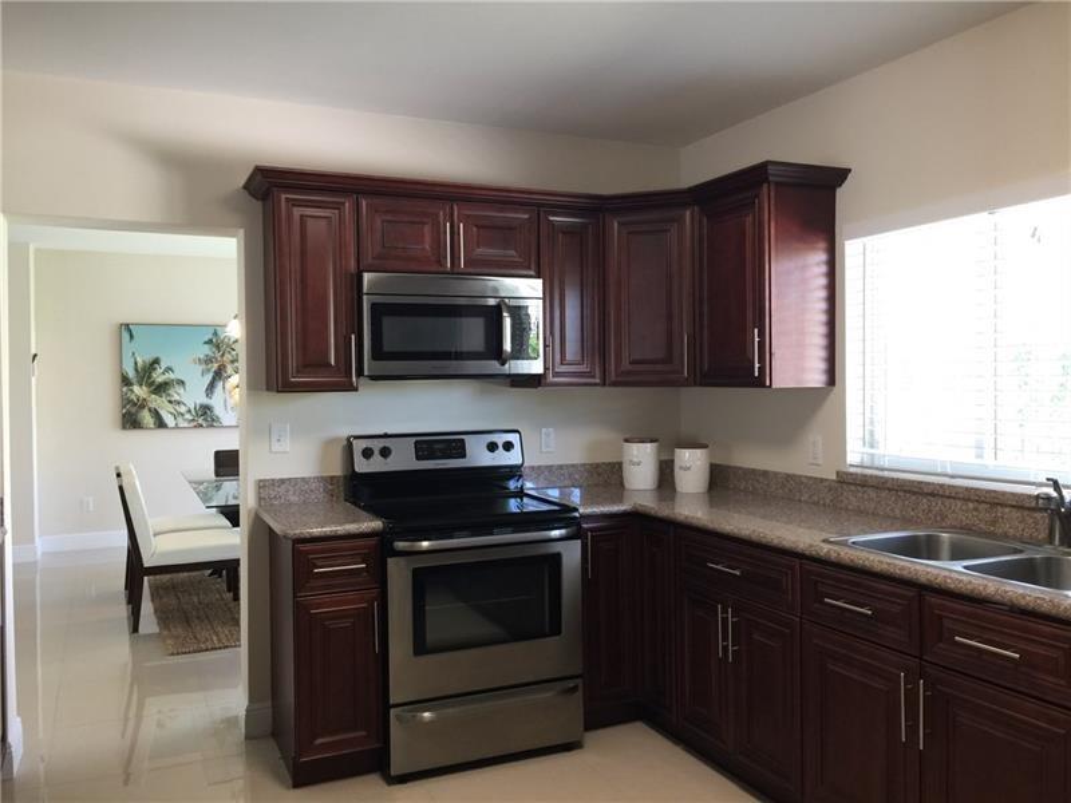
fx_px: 897
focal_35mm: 29
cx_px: 536
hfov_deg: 61.7
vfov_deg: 48.2
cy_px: 402
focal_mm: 4.15
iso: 40
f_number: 2.2
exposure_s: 1/15
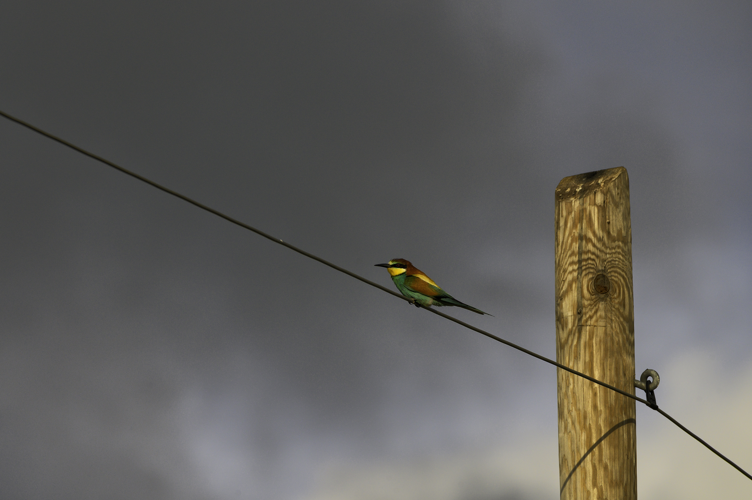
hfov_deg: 4.1
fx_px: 10436
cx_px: 376
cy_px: 250
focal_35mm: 500
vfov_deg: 2.7
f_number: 11
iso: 640
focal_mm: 500
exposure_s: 1/1000
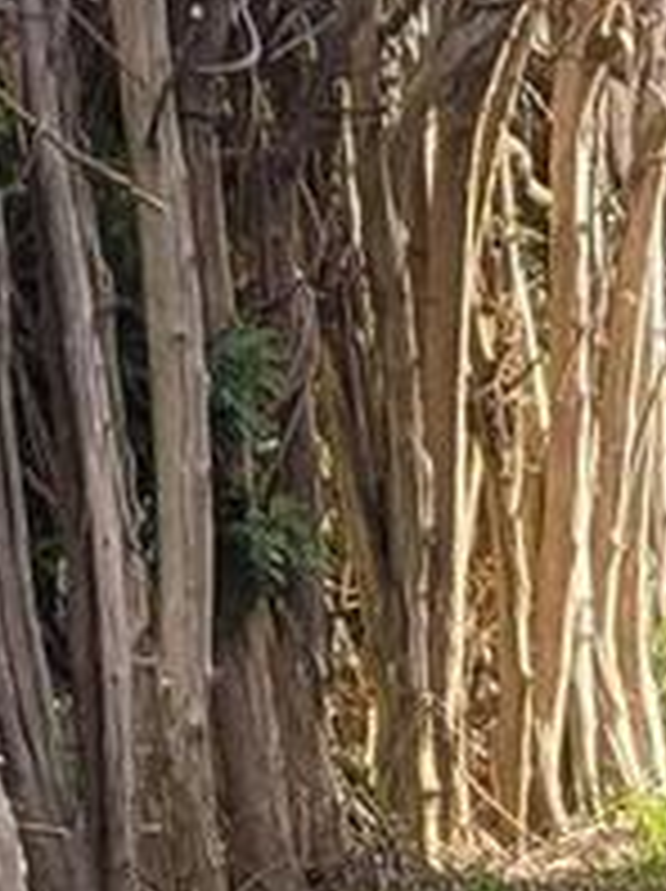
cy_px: 1336
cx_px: 1314
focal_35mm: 202
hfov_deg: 7.1
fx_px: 5193
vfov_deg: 9.5
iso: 40
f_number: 1.8
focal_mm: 5.4
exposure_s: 1/622
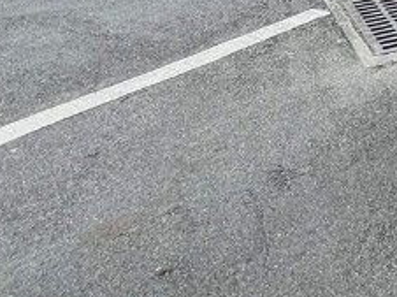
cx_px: 652
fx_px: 676
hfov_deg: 23.3
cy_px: -274
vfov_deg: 18.1
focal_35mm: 59
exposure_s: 1/428
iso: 32
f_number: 1.8
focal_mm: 1.57
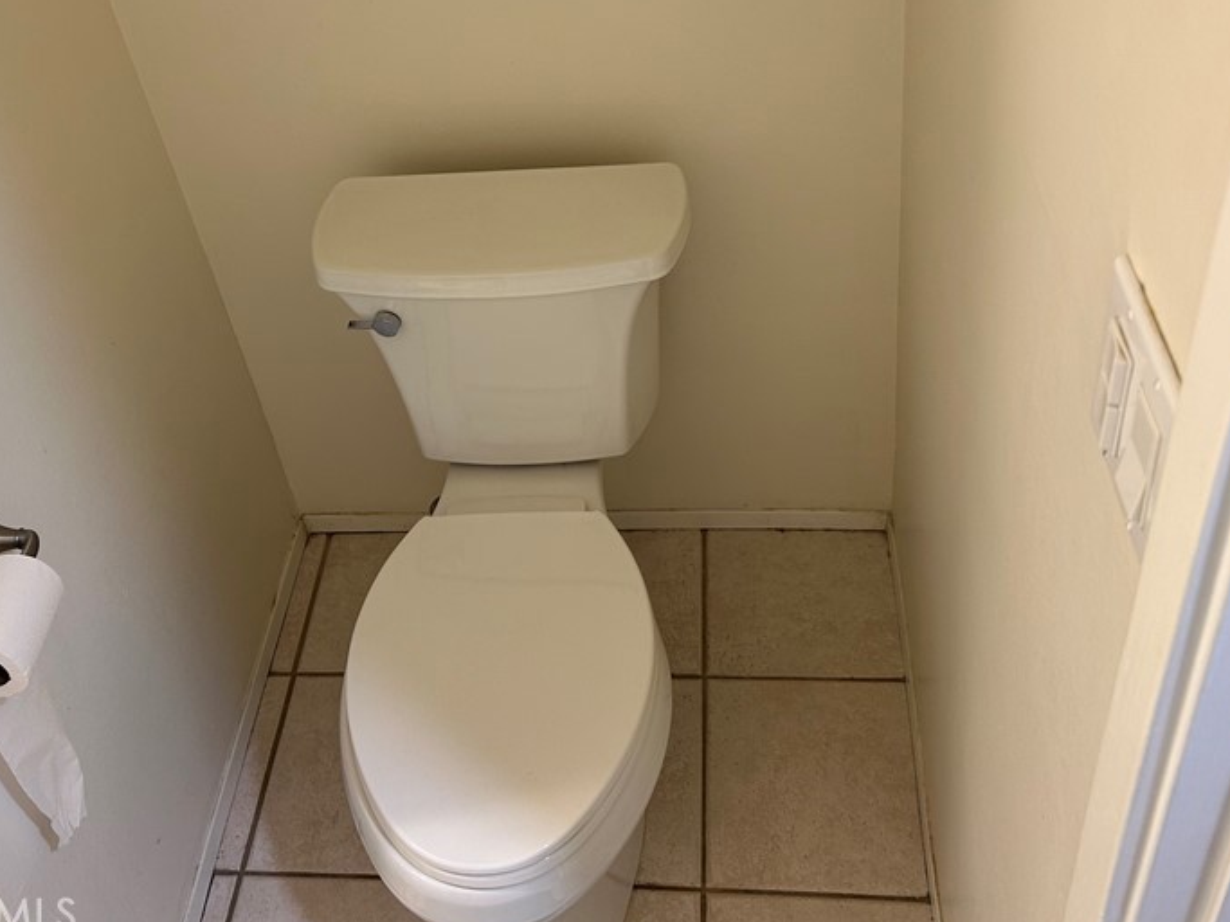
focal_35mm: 39
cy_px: 249
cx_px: 508
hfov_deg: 47.7
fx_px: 1386
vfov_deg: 36.1
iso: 64
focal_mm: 5.7
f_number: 1.5
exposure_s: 1/60
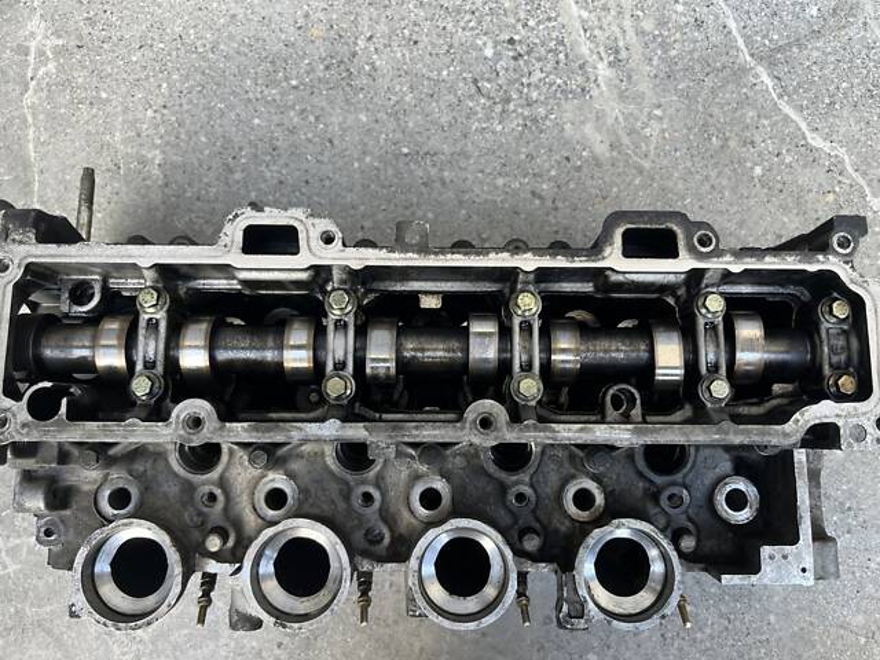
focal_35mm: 26
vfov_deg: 53.1
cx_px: 440
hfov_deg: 67.3
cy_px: 330
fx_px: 661
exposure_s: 1/121
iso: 80
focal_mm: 5.1
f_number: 1.6
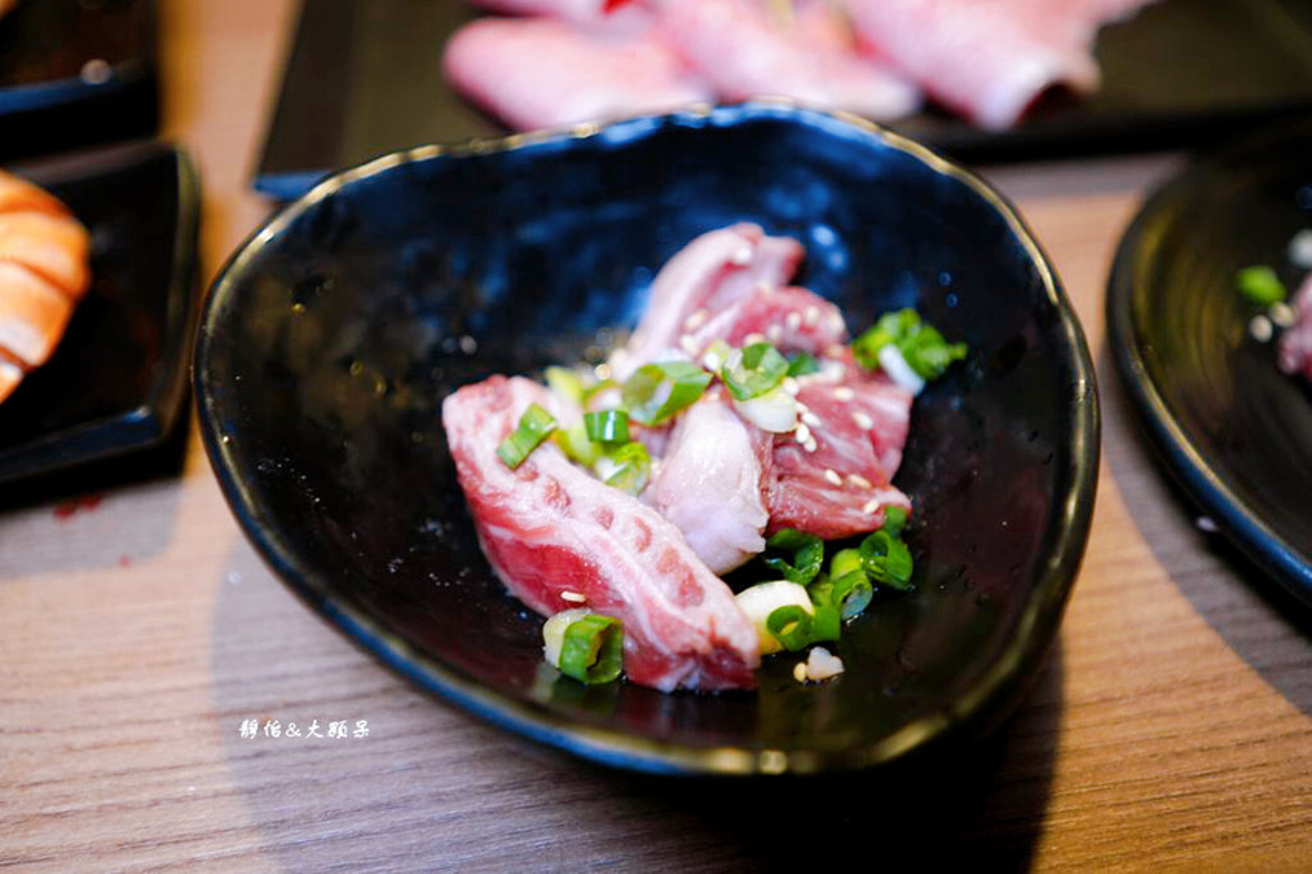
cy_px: 437
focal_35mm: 28
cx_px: 656
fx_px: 1020
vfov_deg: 46.4
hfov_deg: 65.5
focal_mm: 28
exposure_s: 1/30
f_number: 2.8
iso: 320
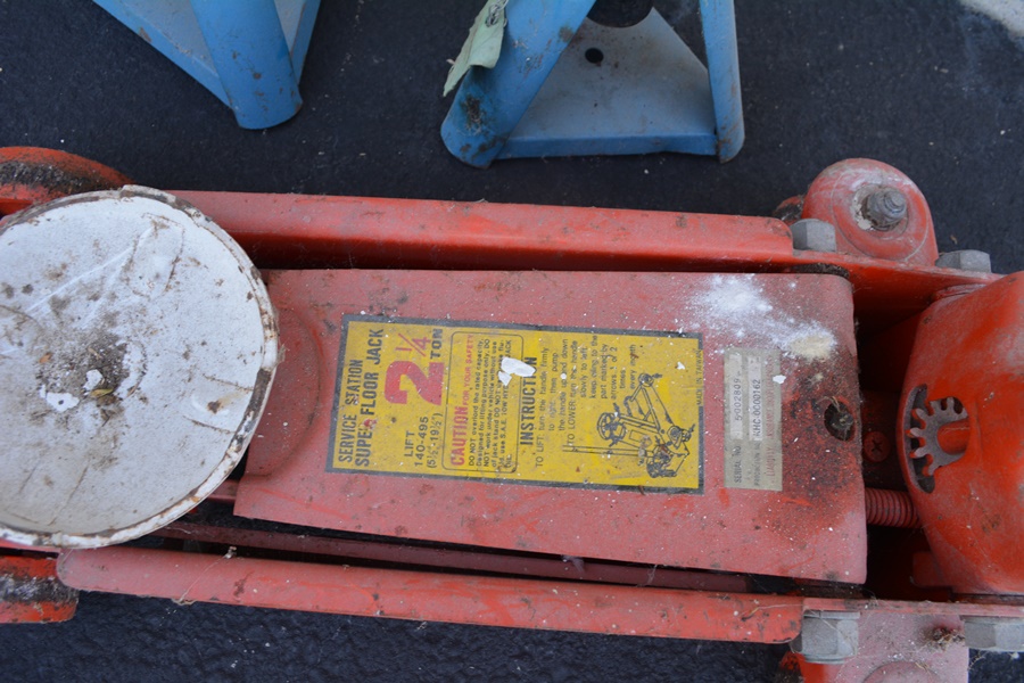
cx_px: 512
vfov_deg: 47.9
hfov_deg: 67.4
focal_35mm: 27
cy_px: 342
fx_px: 768
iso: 400
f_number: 5.6
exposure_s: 1/125
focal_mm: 18
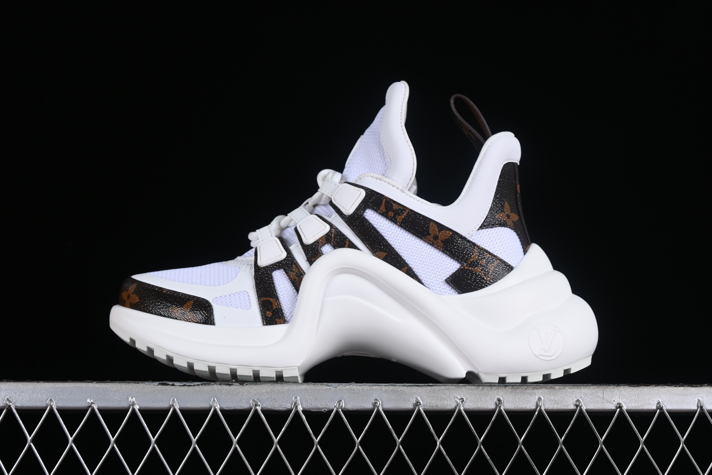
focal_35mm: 75
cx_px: 356
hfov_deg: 27.0
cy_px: 238
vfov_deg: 18.2
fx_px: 1483
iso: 160
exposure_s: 1/80
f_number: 8
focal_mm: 50
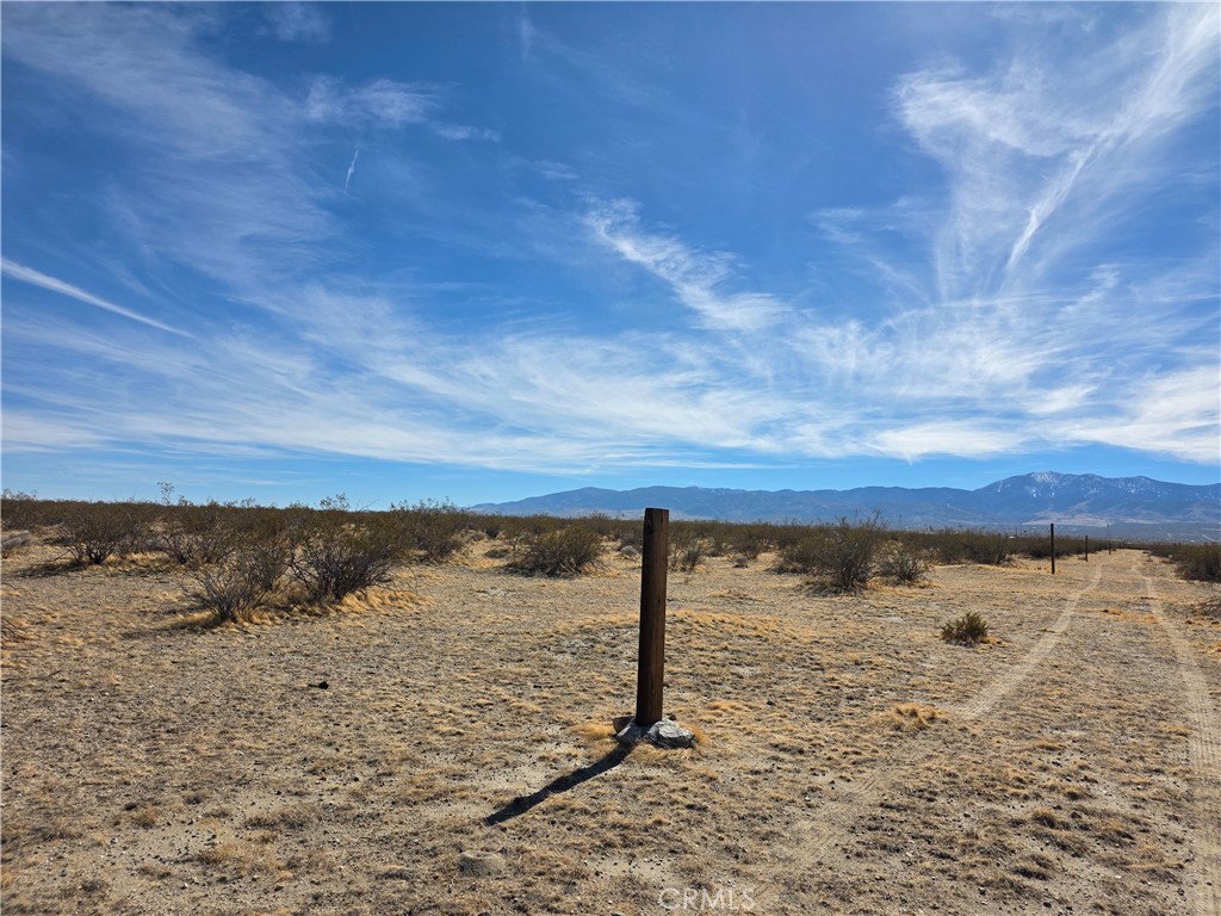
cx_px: 610
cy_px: 458
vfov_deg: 58.9
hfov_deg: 73.9
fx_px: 811
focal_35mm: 23
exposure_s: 1/7944
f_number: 1.7
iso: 50
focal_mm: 6.3
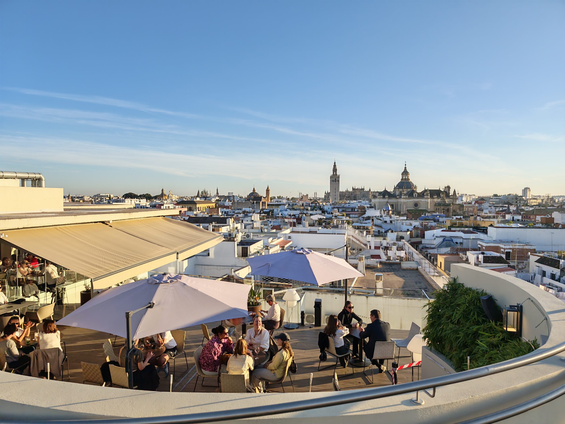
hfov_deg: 73.9
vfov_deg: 58.9
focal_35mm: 23
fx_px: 375
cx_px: 282
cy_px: 212
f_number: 1.6
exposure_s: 1/1300
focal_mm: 6.55
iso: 50
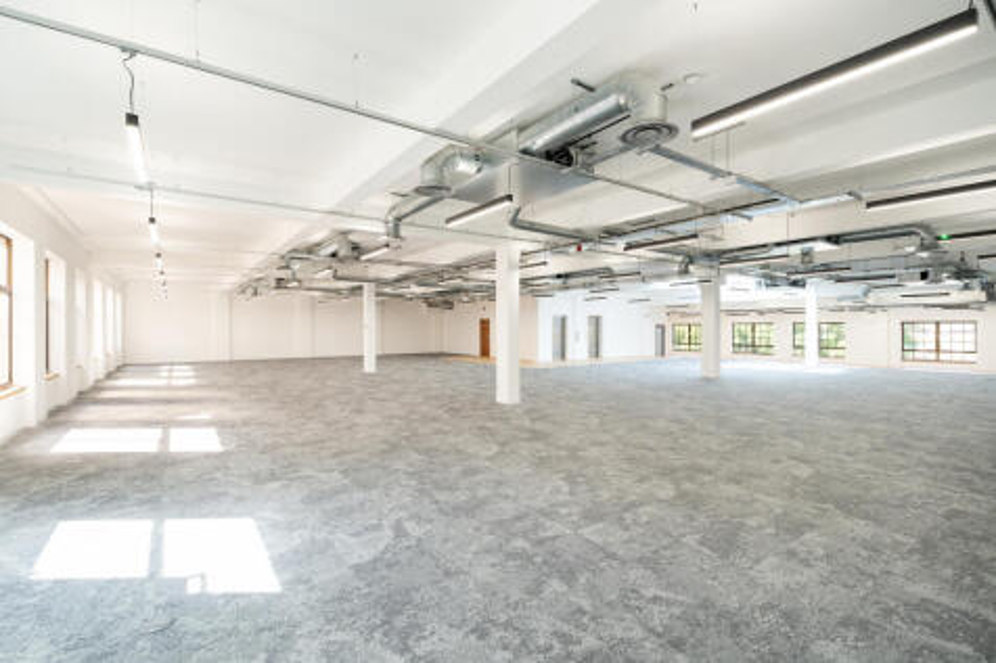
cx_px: 498
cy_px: 332
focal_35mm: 16
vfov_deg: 73.7
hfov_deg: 96.8
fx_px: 442
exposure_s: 1/15
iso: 500
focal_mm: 16
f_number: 9
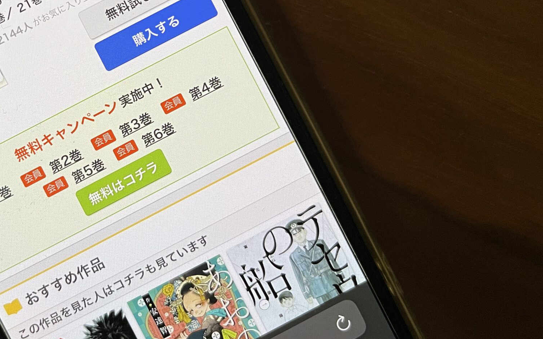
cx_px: 103
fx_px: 696
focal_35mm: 47
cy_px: 47
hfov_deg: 40.7
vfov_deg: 26.7
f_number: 1.6
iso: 100
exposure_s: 1/60
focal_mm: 5.1
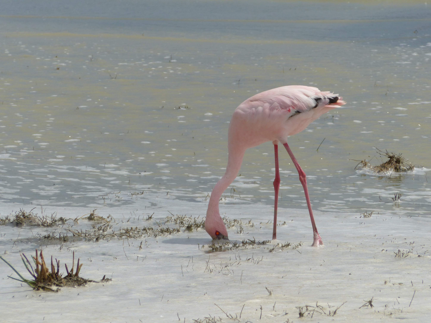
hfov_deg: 3.3
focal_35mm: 600
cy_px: 162
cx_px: 216
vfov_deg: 2.5
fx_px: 7471
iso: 100
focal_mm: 108
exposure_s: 1/1600
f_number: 5.6
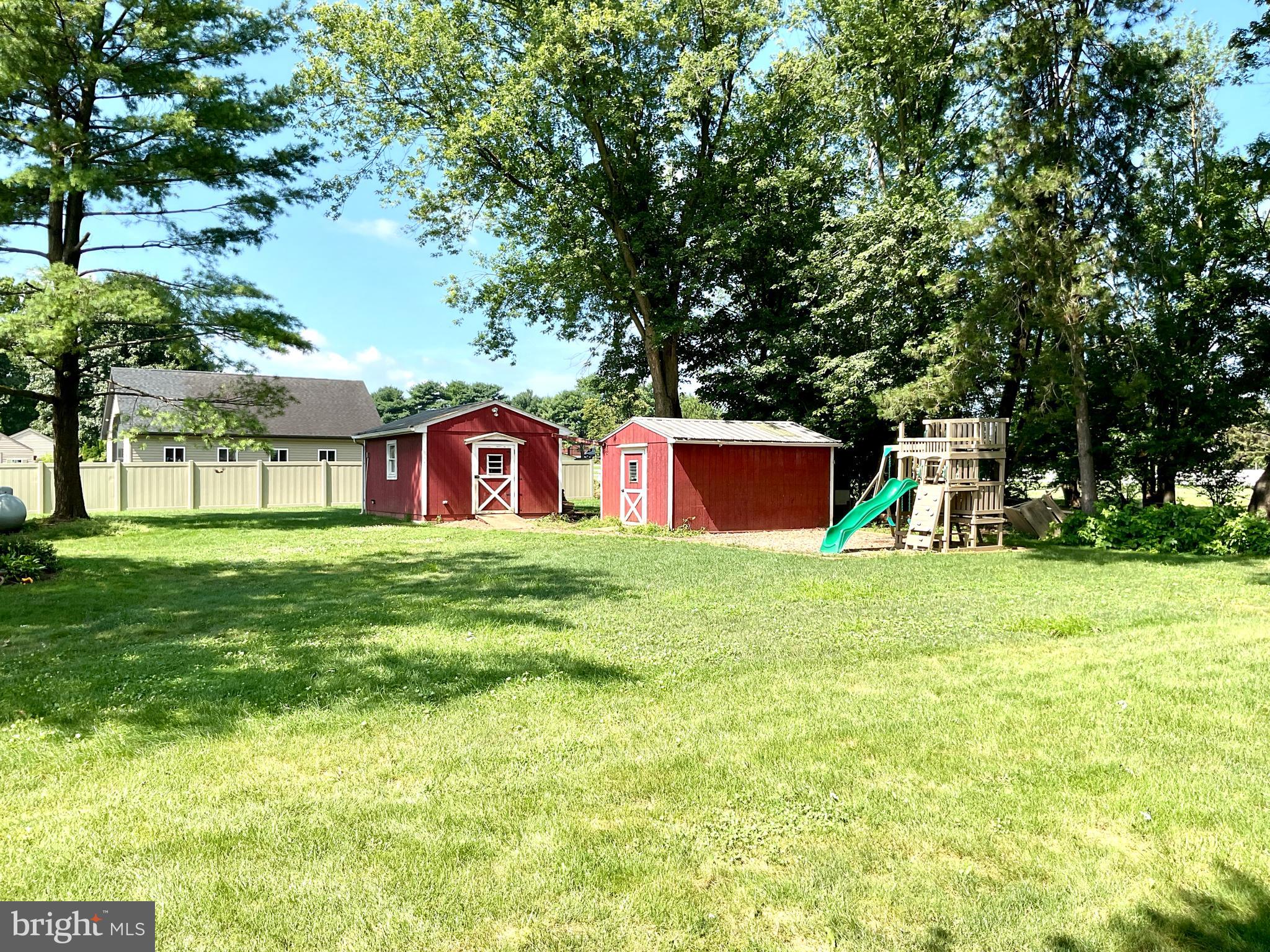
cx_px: 635
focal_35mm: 29
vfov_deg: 48.2
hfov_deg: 61.7
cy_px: 476
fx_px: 1064
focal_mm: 3
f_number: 1.8
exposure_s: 1/929
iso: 16
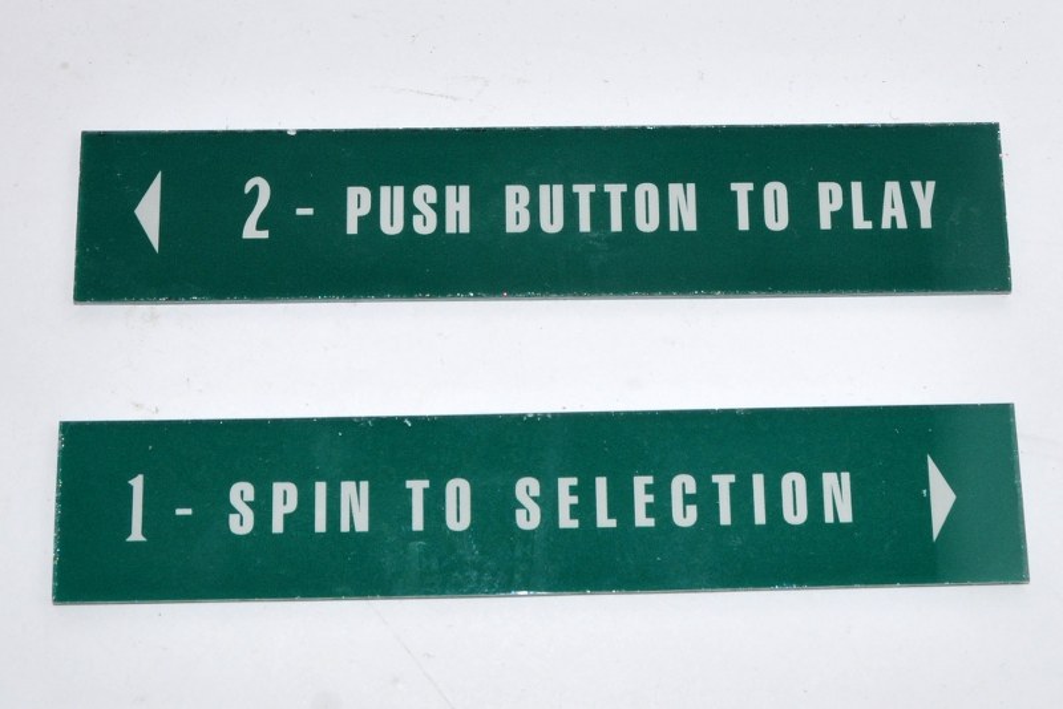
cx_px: 532
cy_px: 354
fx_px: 1152
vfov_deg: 34.2
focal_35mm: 39
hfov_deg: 49.5
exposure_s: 1/60
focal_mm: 26
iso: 250
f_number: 11
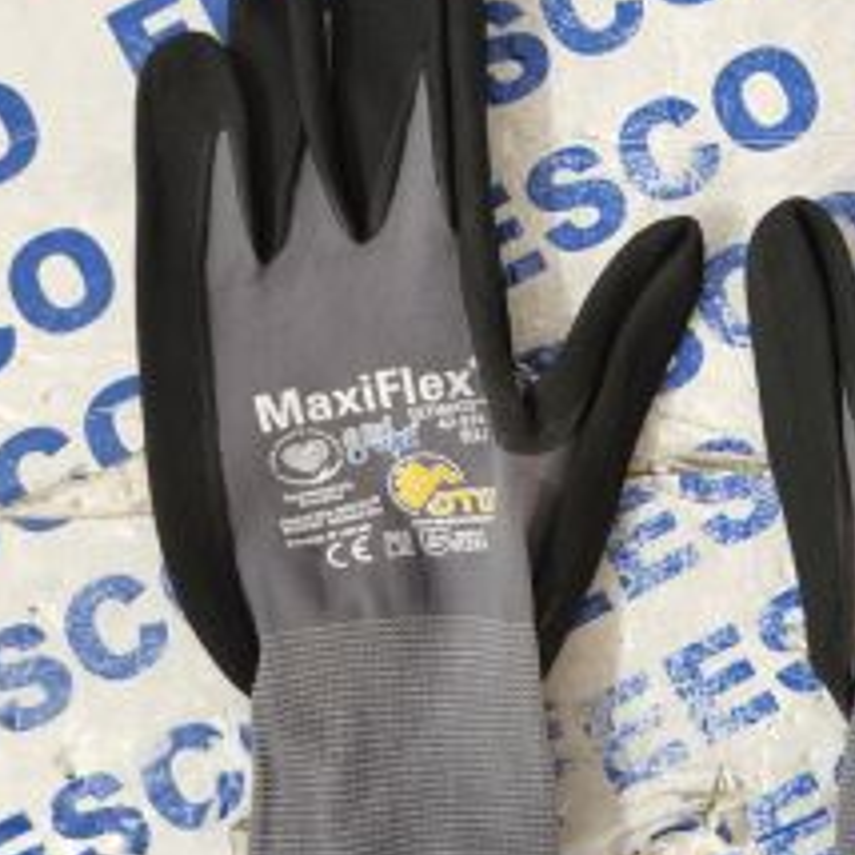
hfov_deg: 37.6
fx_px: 1202
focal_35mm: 43
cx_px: 699
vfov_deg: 39.2
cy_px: 412
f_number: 1.8
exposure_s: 1/20
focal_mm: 5.58
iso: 640
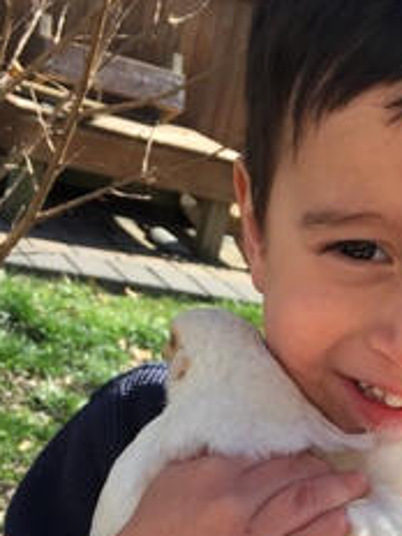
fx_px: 929
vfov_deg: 30.8
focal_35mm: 60
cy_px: 478
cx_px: 335
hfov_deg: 24.0
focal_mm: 4.15
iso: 32
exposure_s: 1/659
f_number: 2.2
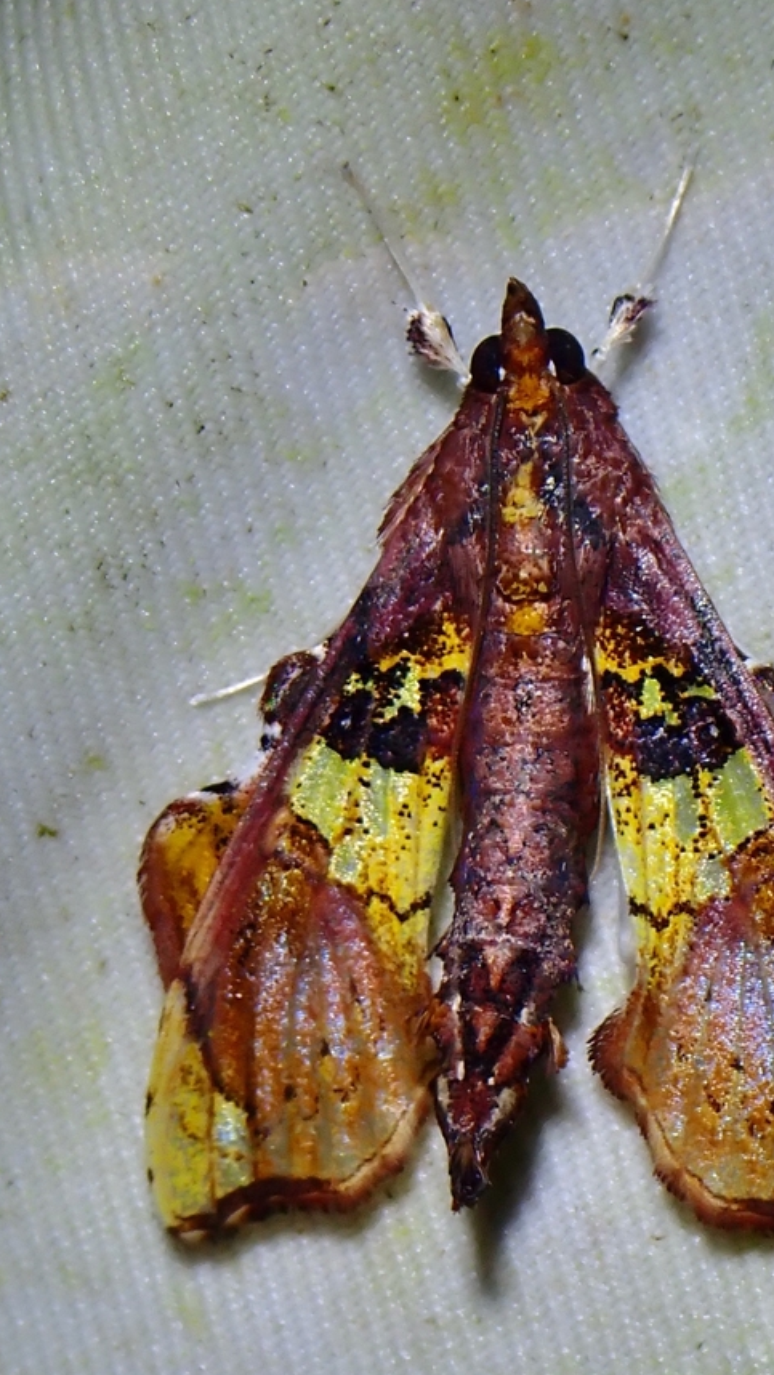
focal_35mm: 110
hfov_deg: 11.0
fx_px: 4011
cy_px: 688
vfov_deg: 19.5
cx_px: 516
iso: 100
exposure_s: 1/800
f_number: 6.3
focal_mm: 18
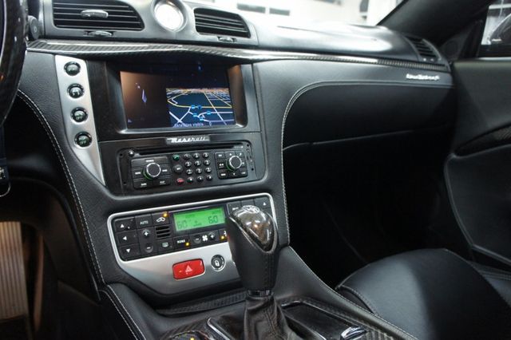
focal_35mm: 27
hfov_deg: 67.4
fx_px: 383
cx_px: 256
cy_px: 170
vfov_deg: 47.9
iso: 1600
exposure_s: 1/30
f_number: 3.5
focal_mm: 18
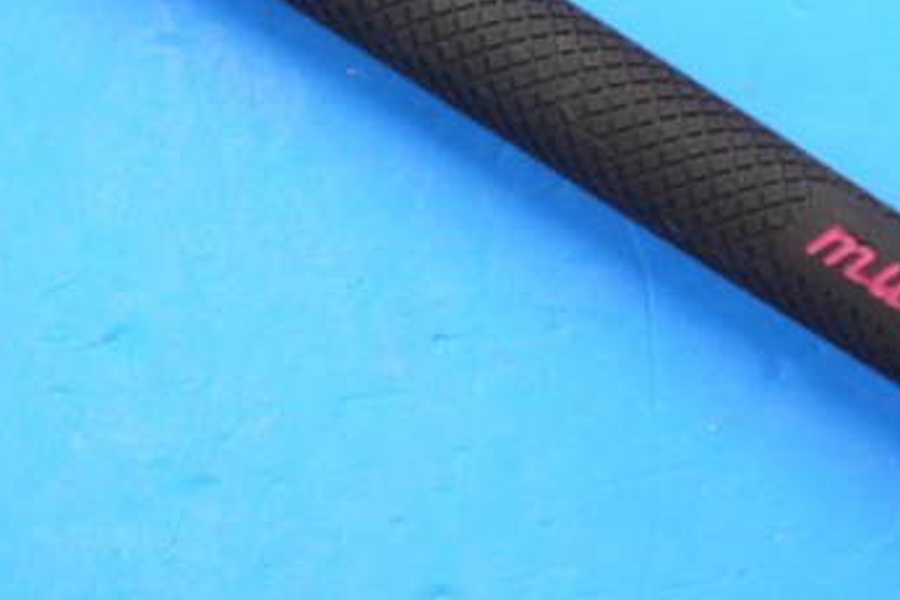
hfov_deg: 12.7
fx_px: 4050
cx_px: 514
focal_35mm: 162
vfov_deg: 8.4
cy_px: 21
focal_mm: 42
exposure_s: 1/80
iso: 800
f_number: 5.6
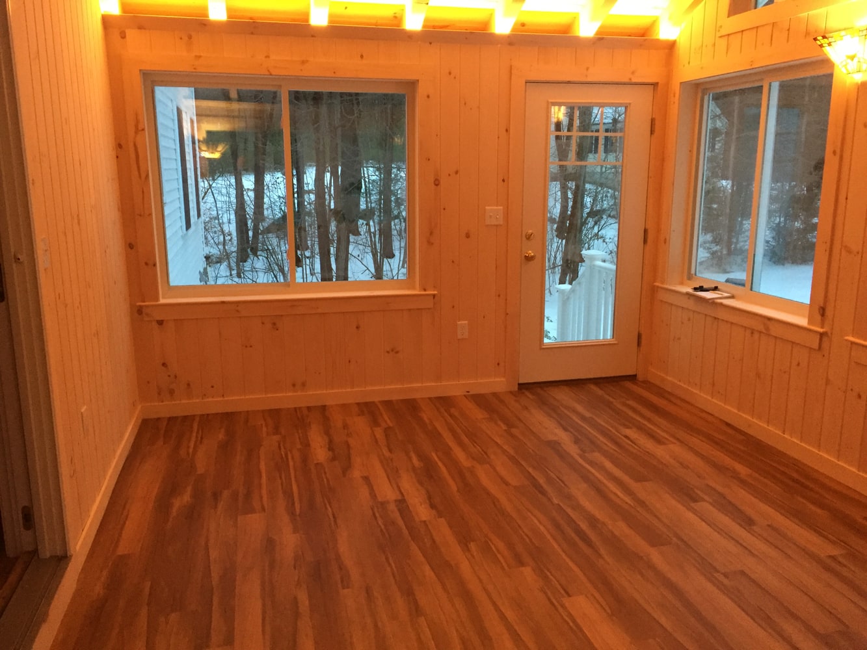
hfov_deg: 61.7
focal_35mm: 29
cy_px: 325
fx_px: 726
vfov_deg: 48.2
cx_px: 434
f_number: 2.2
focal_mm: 4.15
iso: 250
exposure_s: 1/20
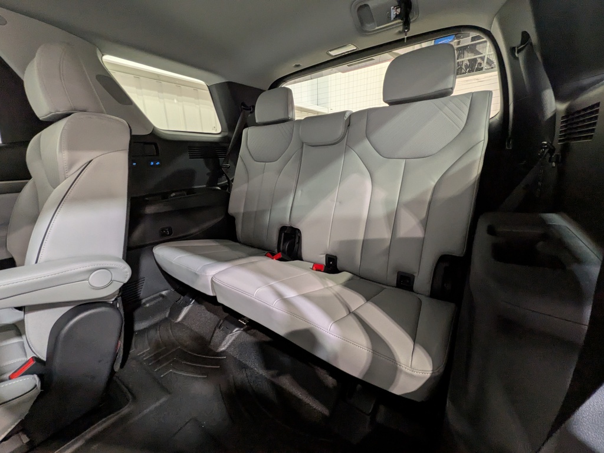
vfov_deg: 85.7
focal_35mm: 14
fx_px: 244
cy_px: 226
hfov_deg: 102.1
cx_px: 302
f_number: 2.2
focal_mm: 1.83
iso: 197
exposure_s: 1/25
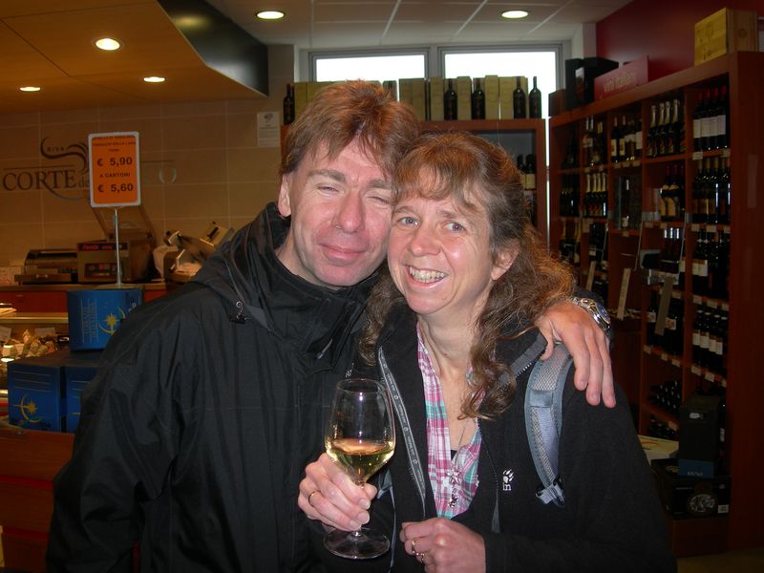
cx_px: 382
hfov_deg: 49.0
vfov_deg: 37.7
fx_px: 839
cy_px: 286
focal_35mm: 38
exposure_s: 1/60.1
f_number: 2.8
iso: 50
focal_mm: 7.8
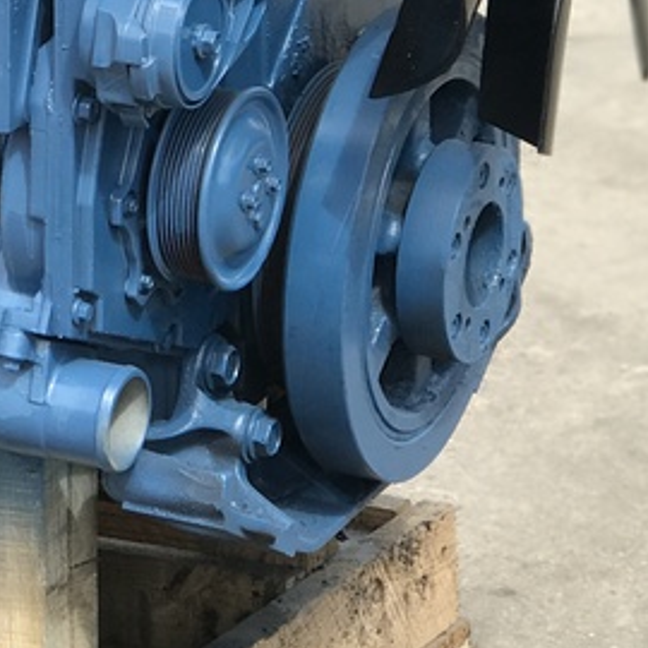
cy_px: -2
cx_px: -137
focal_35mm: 191
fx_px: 4045
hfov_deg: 9.0
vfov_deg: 9.1
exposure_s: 1/399
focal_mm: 6.6
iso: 20
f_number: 2.8
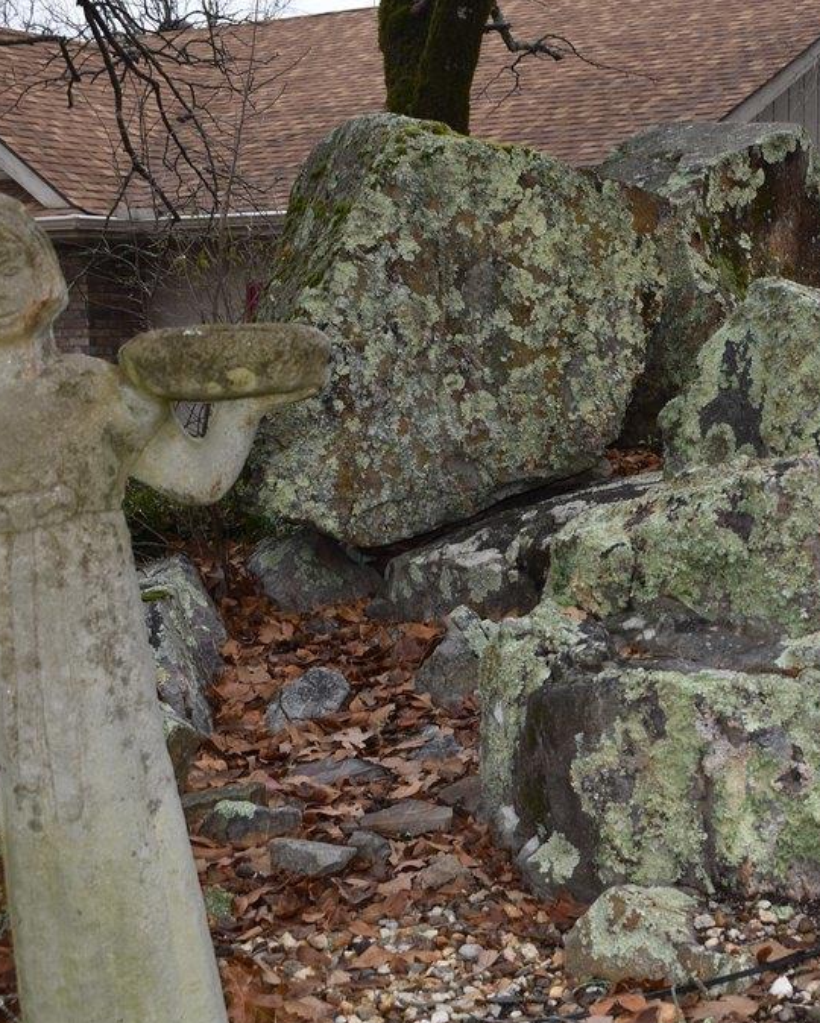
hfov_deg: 25.6
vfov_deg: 32.6
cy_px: 517
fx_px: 1749
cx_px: 721
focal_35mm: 58
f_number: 5.6
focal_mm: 27
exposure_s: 1/125
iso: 100
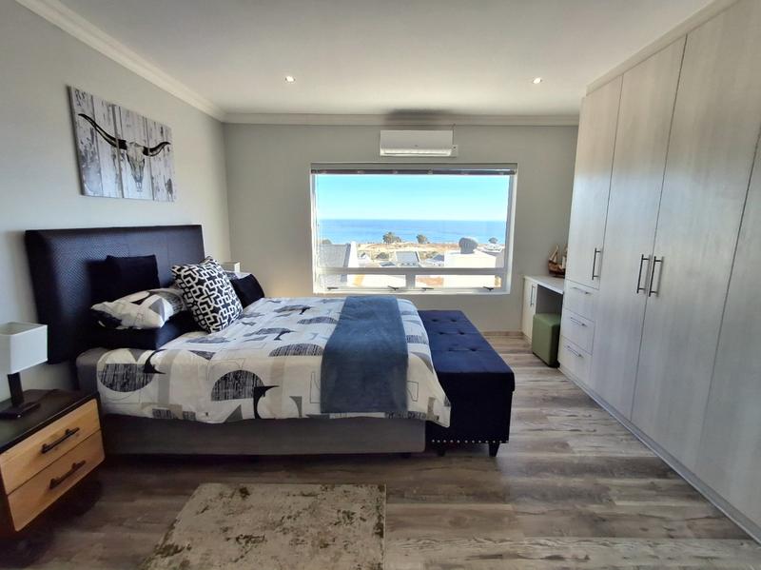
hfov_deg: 94.5
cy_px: 285
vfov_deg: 78.0
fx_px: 352
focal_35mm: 16
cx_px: 380
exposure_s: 1/556
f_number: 2.2
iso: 40
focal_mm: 1.64
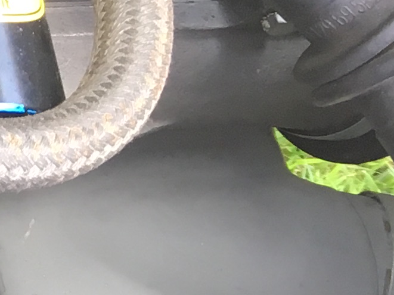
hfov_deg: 9.0
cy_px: -58
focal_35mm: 177
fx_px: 2014
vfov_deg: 8.3
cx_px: -796
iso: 32
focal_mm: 4.15
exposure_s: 1/40
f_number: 2.2
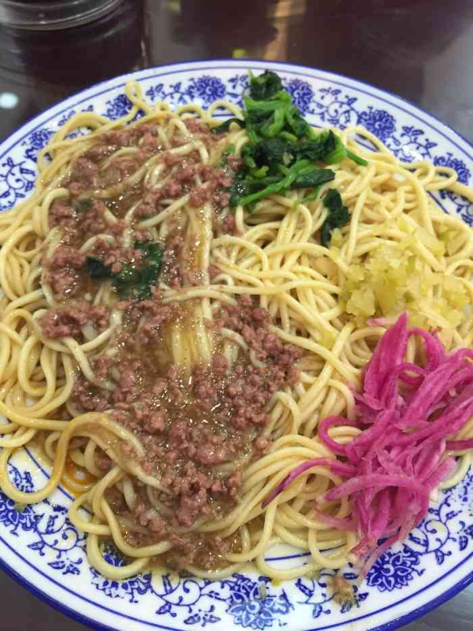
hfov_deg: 48.2
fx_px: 528
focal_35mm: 29
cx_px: 236
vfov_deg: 61.7
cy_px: 316
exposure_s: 1/33
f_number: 2.2
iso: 125
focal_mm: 4.15
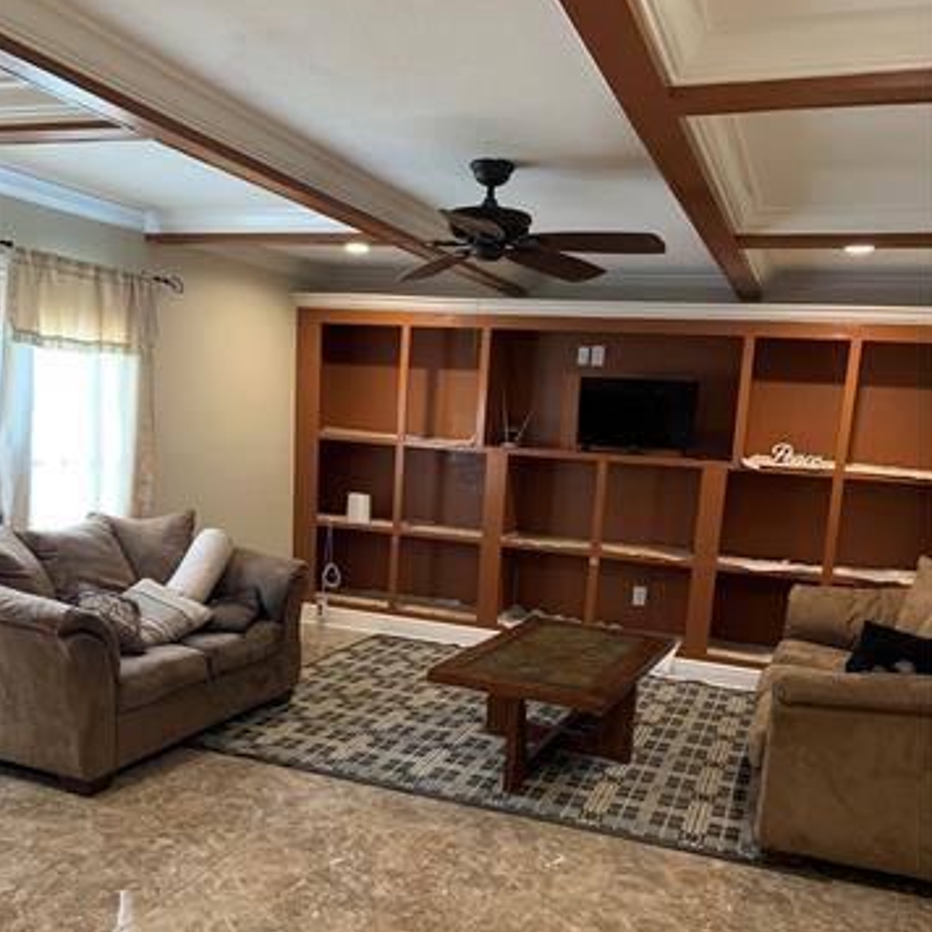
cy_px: 558
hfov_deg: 52.5
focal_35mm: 31
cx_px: 466
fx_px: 944
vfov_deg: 52.2
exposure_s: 1/60
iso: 320
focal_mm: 4.25
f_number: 1.8
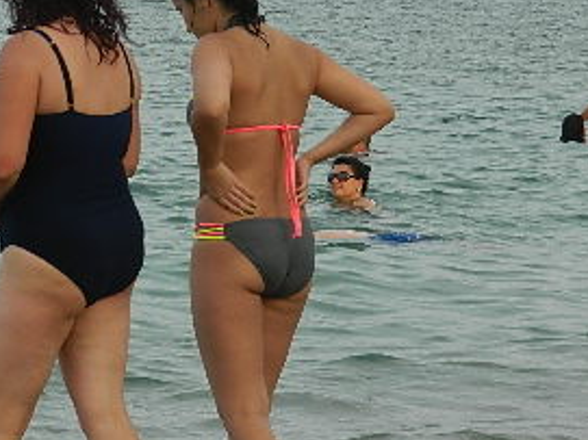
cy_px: 117
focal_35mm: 305
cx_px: 61
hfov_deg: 6.5
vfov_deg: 4.9
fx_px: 5179
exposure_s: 1/160
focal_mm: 23.2
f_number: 4.7
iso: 80
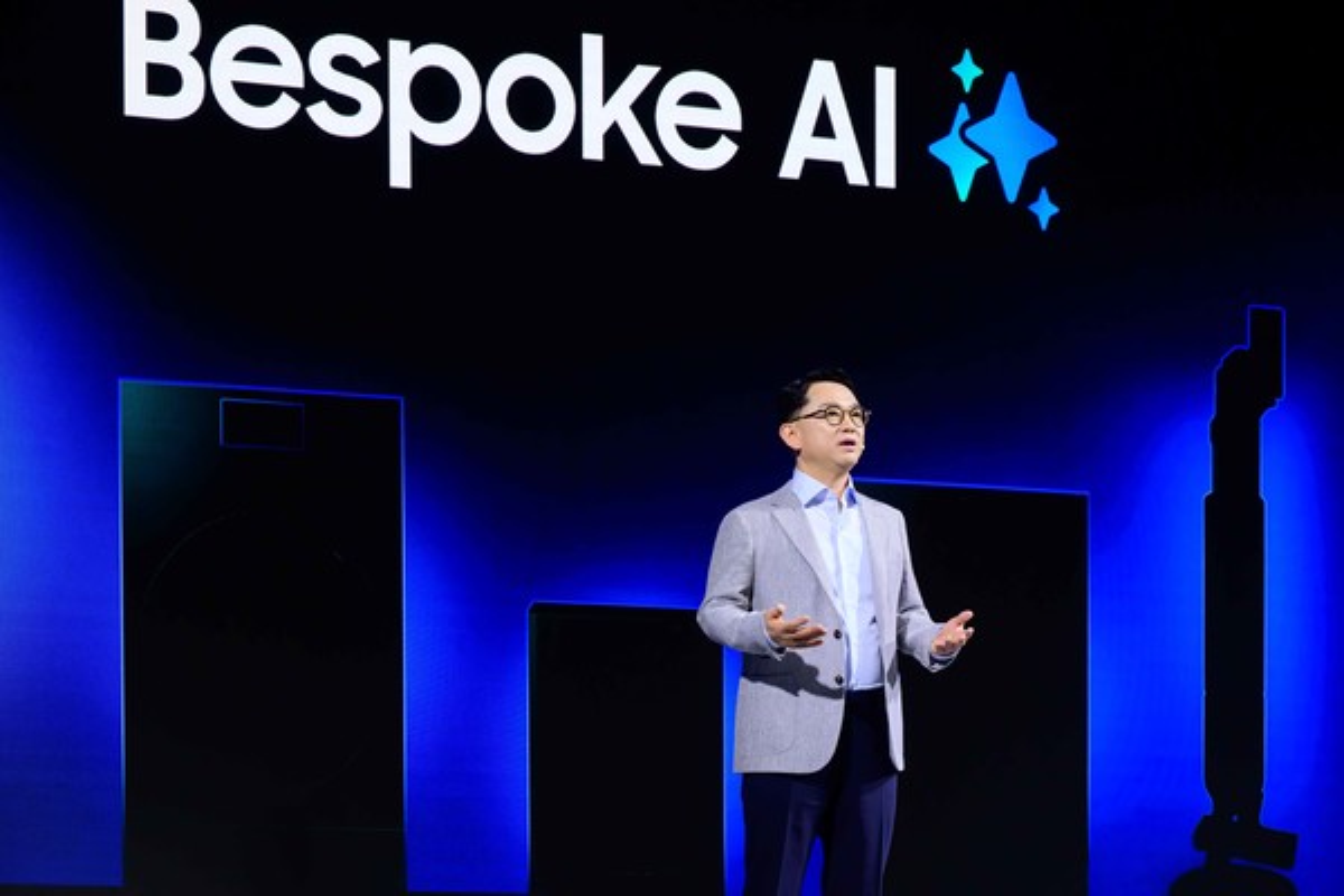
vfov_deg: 14.1
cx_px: 672
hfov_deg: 21.0
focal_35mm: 97
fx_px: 3621
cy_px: 448
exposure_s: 1/125
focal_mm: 97
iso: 2500
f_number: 6.7
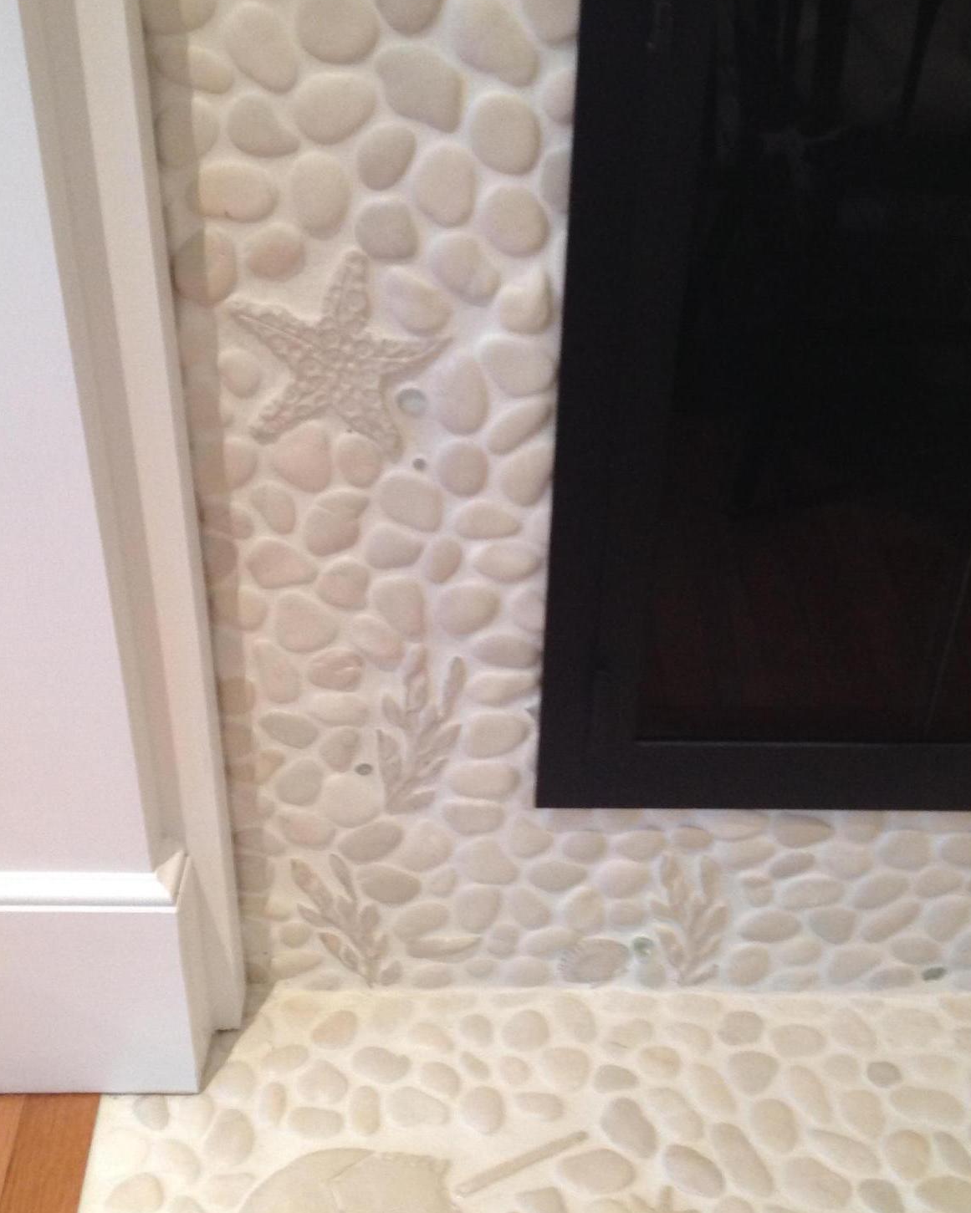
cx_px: 509
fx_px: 1688
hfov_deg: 32.1
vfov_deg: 39.5
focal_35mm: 47
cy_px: 690
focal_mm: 4.28
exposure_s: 1/15
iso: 160
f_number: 2.4
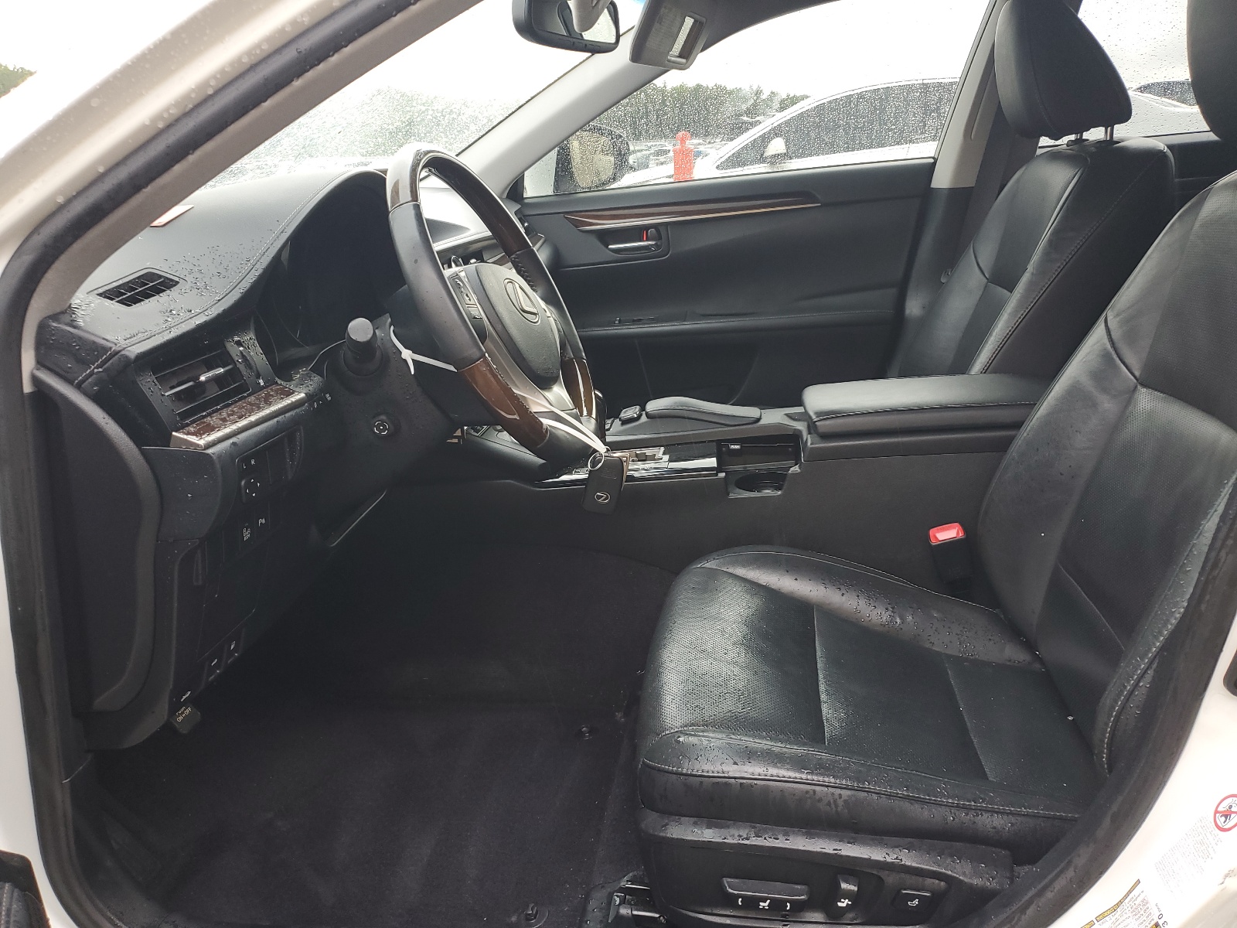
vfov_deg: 53.1
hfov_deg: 67.3
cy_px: 464
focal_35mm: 26
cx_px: 618
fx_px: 929
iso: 60
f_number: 1.5
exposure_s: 1/60.2
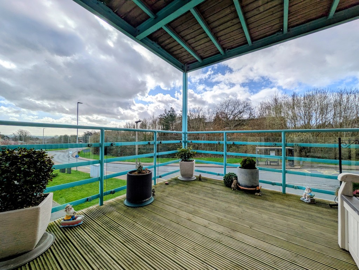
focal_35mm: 14
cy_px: 135
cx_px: 180
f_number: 2.2
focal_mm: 1.83
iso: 50
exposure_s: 1/3205
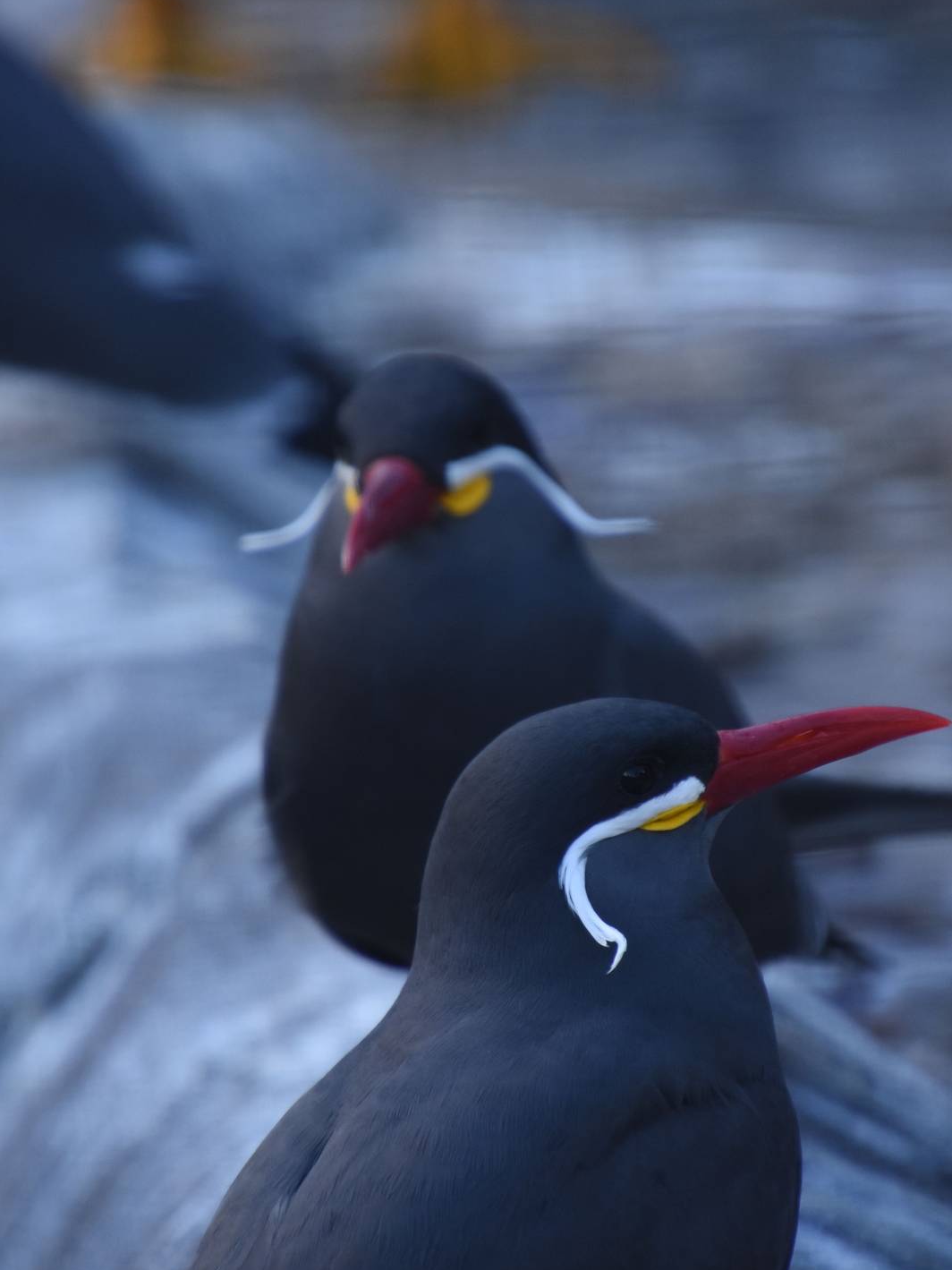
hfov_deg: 3.0
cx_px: 476
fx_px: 17897
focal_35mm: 488
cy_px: 693
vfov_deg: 4.1
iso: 1250
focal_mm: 300
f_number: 6.3
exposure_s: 1/500
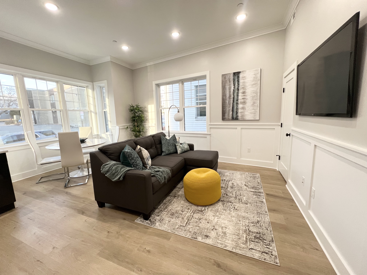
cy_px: 138
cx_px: 184
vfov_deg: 89.9
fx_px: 138
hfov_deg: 106.2
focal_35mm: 13
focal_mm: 1.57
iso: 125
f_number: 1.8
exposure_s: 1/120
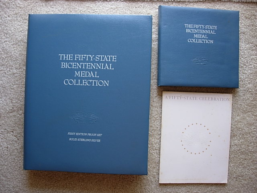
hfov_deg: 49.0
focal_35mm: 38
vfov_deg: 37.7
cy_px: 96
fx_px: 282
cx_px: 128
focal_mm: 7.8
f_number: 2.8
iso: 64
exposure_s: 1/41.4
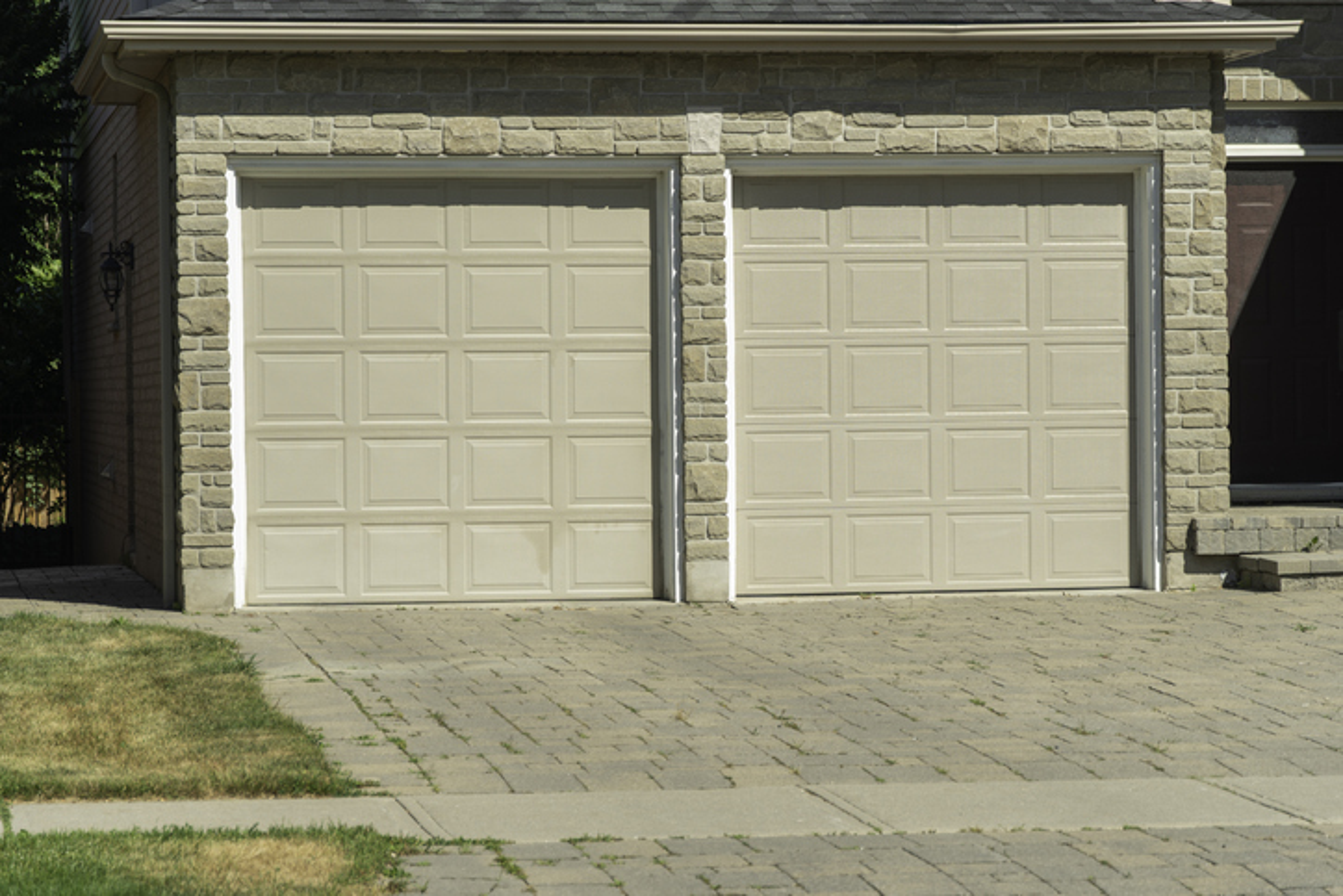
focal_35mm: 111
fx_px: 4141
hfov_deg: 18.4
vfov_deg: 12.3
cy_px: 448
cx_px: 672
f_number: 5.6
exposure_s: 1/125
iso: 100
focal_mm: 74
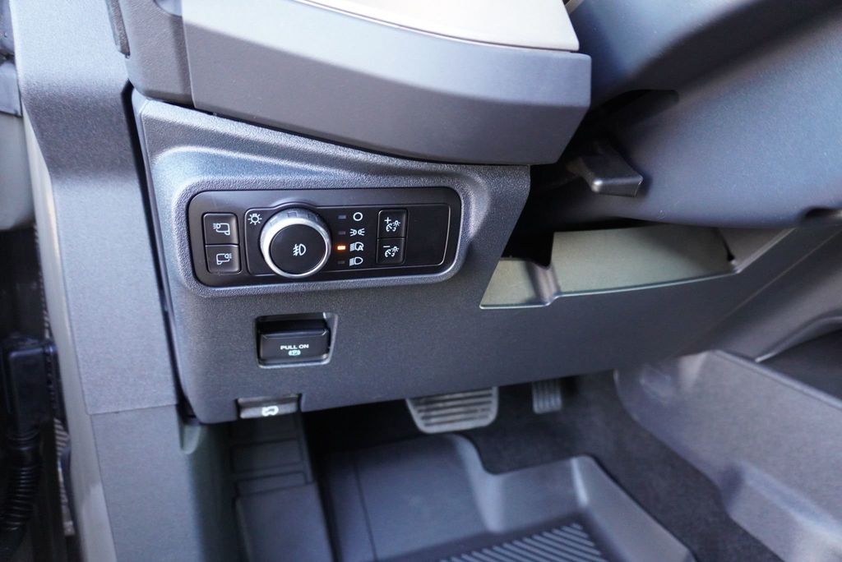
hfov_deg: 73.7
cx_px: 421
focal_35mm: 24
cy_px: 281
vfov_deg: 53.2
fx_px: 562
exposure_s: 1/60
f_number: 3.5
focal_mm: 16
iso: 3200
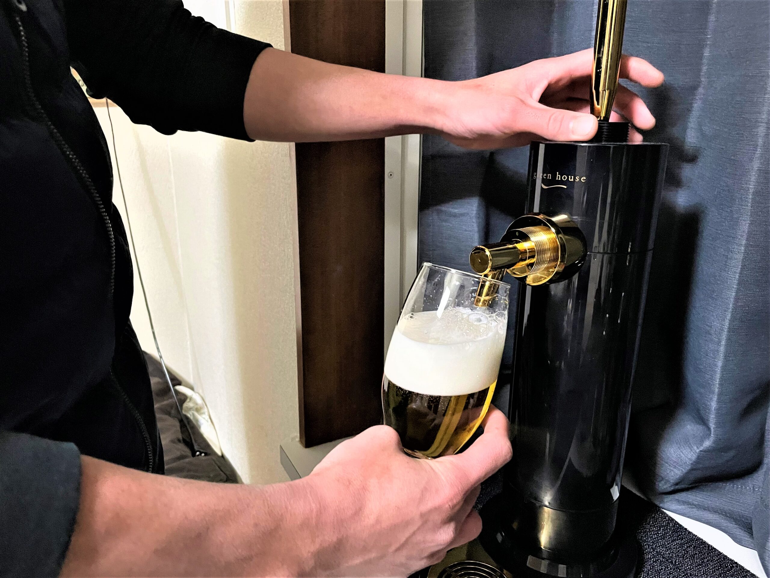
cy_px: 289
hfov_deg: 67.3
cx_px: 385
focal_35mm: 26
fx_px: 578
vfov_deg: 53.1
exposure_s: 1/25
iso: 500
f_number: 1.6
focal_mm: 4.2
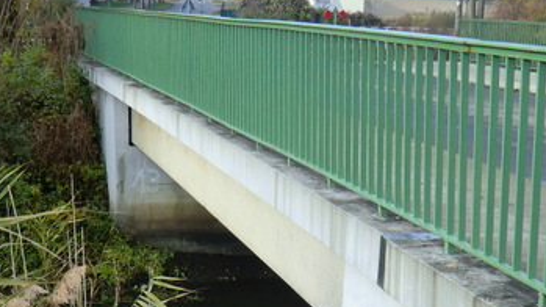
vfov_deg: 17.3
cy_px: 304
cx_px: 333
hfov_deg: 30.9
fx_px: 984
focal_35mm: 68
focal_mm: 6.1
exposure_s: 1/160
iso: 64
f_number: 3.6
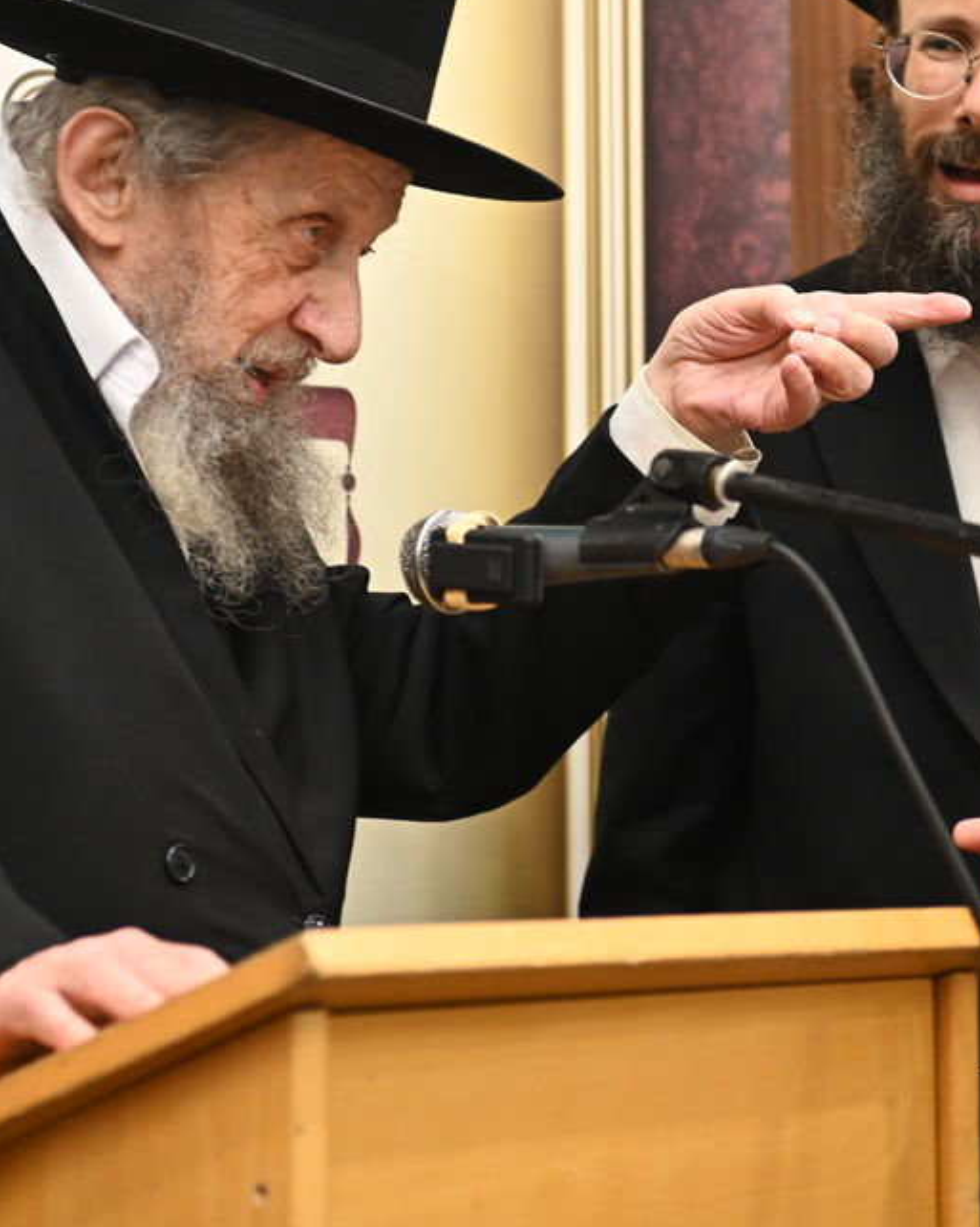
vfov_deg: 14.4
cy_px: 361
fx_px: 4825
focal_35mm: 133
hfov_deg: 11.6
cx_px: 661
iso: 1600
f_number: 3.5
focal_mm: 65
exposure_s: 1/125
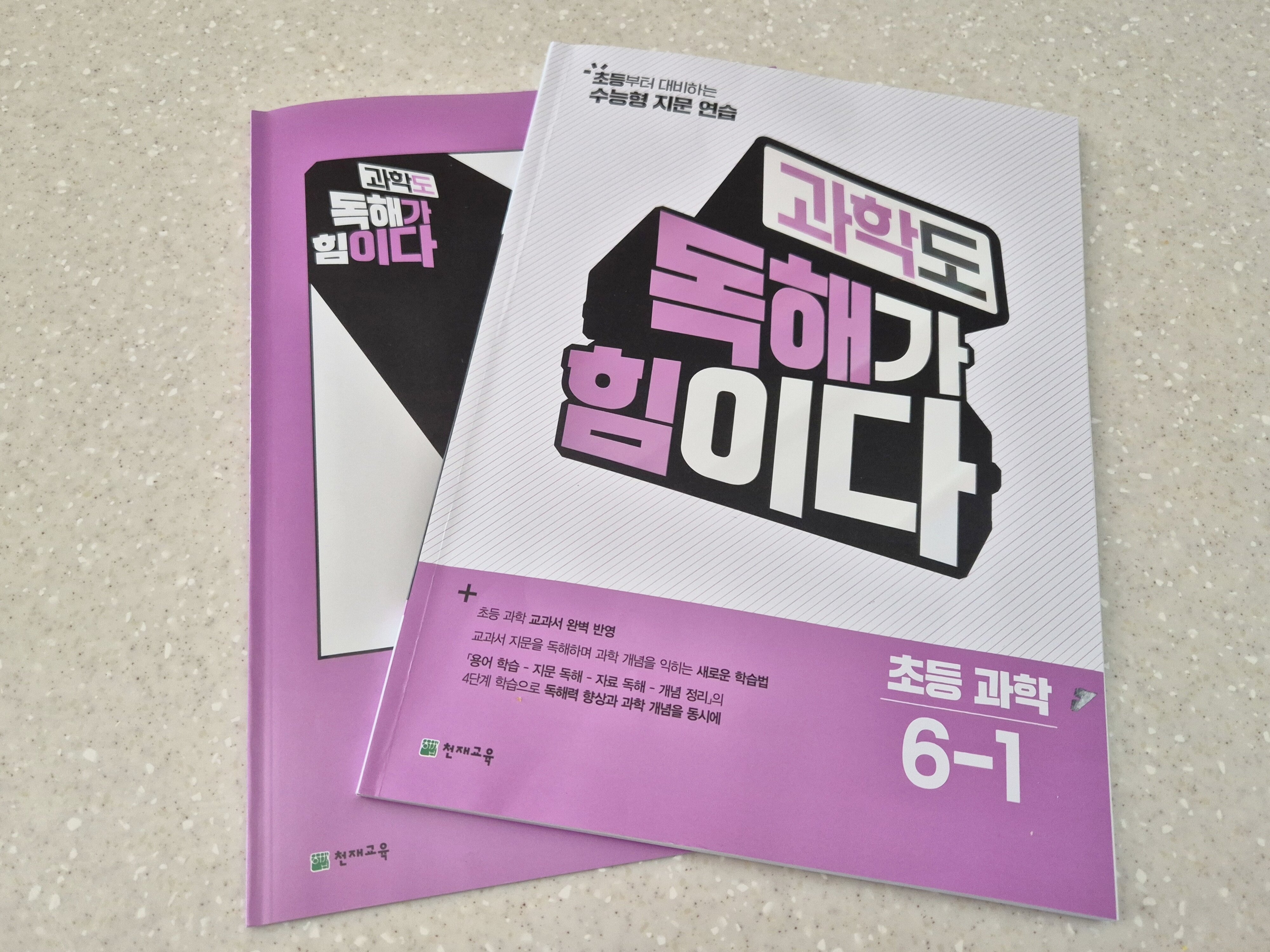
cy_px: 476
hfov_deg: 73.9
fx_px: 844
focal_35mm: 23
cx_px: 635
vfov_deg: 58.9
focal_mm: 5.4
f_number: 1.8
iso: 320
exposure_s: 1/120
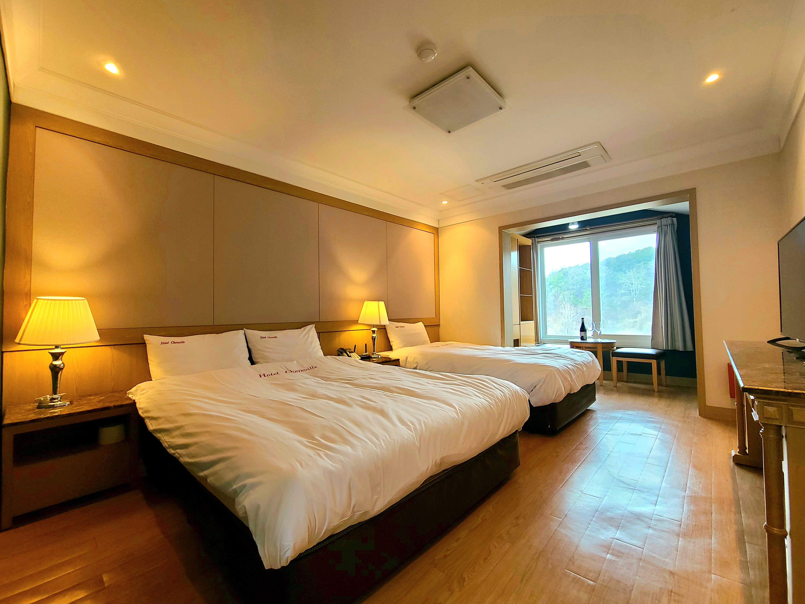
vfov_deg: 89.9
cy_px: 302
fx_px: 302
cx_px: 402
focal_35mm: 13
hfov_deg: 106.2
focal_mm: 2.2
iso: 250
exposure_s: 1/60.2
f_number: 2.2
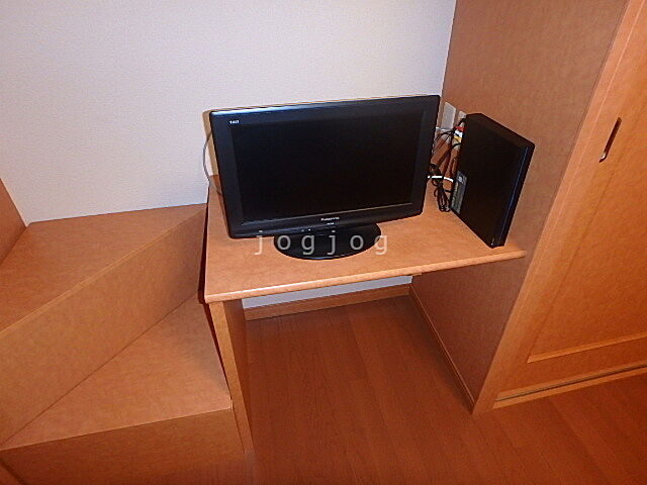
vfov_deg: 63.4
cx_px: 324
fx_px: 393
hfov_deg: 79.0
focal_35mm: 21
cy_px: 242
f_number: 3.5
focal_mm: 3.7
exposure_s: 1/30
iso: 400
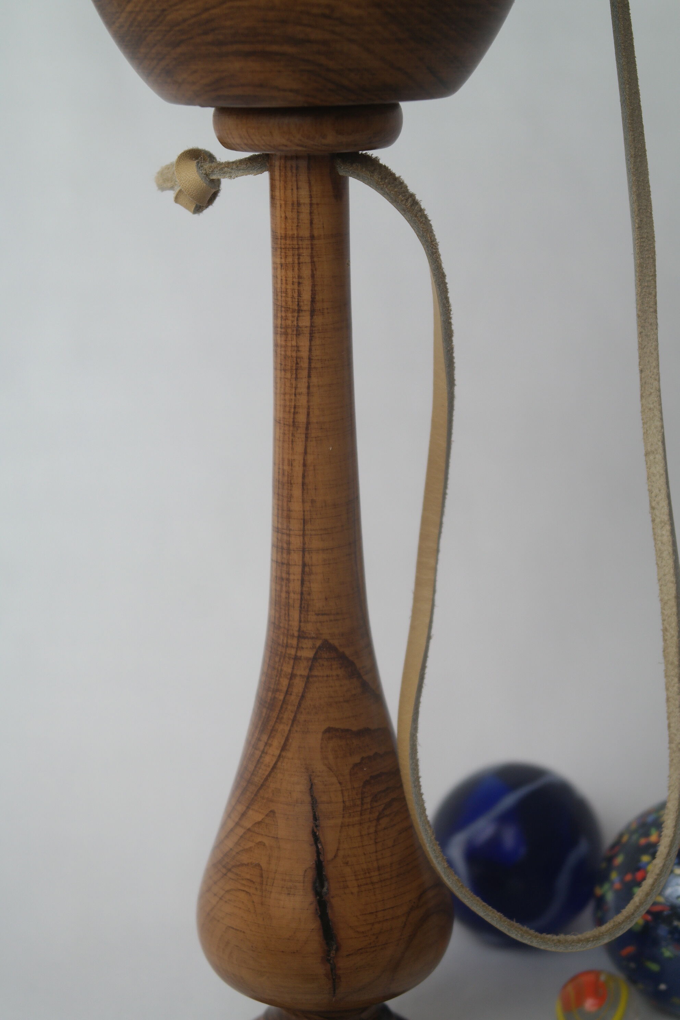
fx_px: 1955
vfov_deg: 29.2
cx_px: 340
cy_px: 510
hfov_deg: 19.7
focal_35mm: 69
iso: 200
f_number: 5.6
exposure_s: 1/80
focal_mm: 45
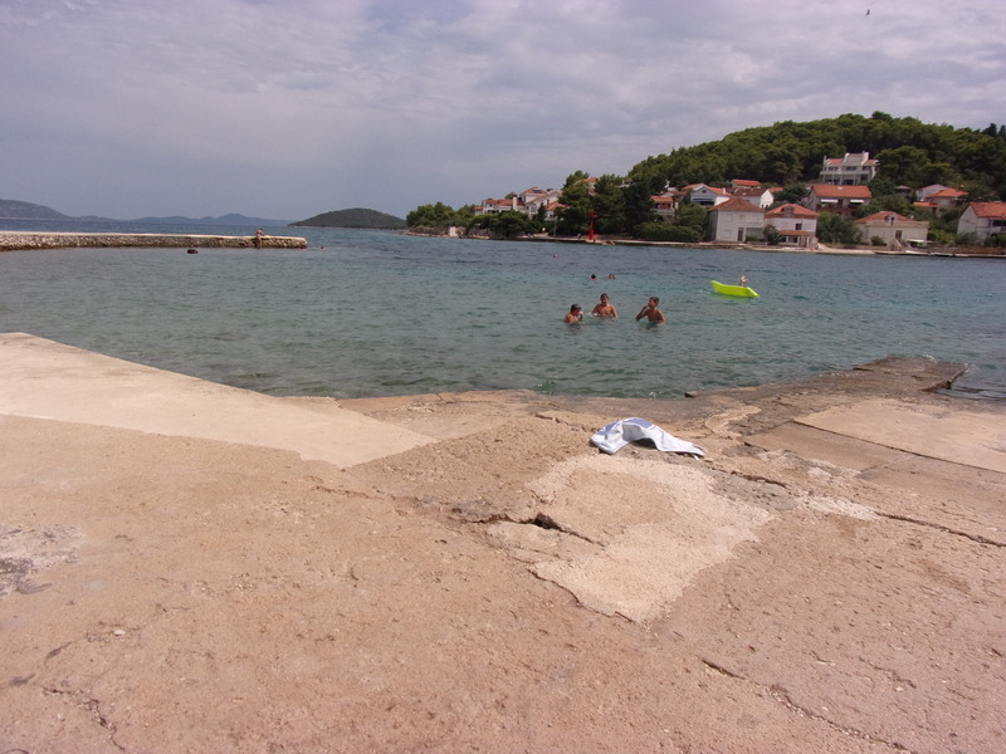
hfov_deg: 71.6
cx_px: 503
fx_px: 697
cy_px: 377
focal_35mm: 24
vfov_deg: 56.8
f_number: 10.8
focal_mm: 4.3
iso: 80
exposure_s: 1/250
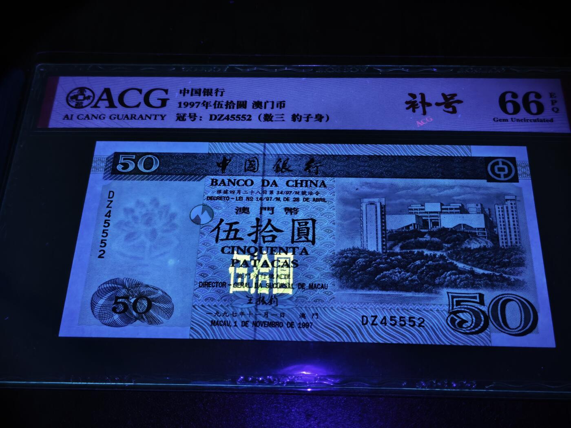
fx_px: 825
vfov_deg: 29.1
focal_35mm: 50
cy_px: 214
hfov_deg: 38.2
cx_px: 286
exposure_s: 1/12.5
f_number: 1.63
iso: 2500
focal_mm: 5.85
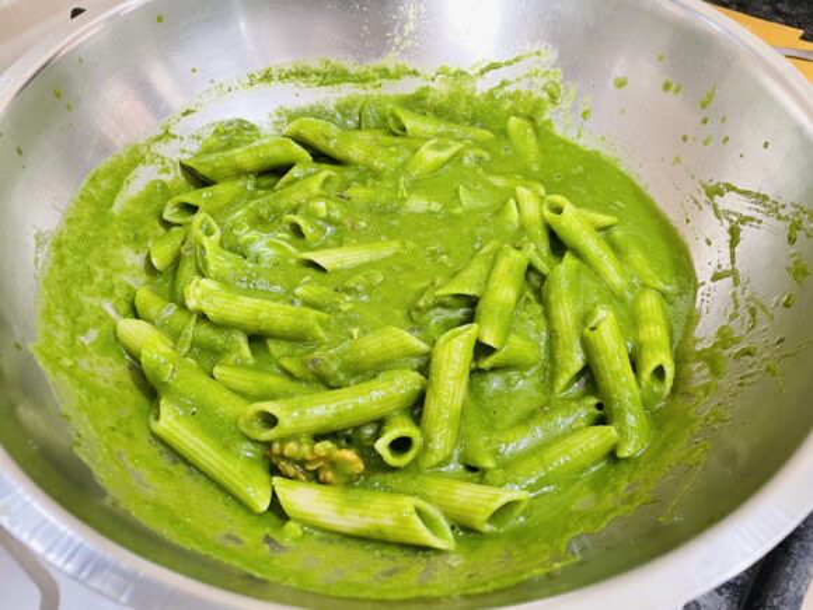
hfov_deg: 67.3
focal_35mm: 26
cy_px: 305
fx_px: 611
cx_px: 406
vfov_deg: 53.1
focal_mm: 4.2
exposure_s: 1/60
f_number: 1.6
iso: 320
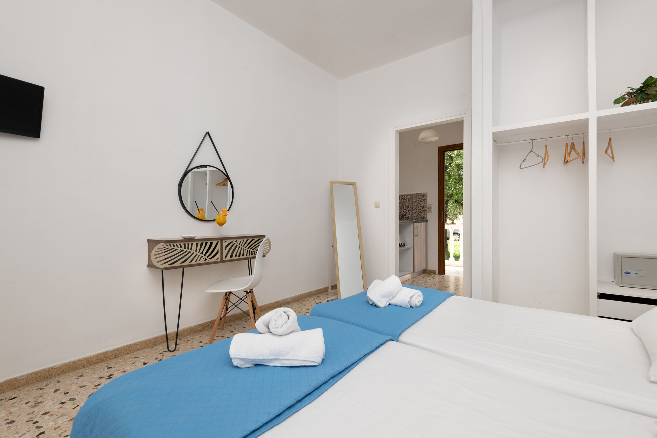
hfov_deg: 96.7
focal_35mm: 16
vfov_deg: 73.7
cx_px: 328
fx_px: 292
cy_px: 219
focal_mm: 16
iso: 125
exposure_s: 1/50
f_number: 10
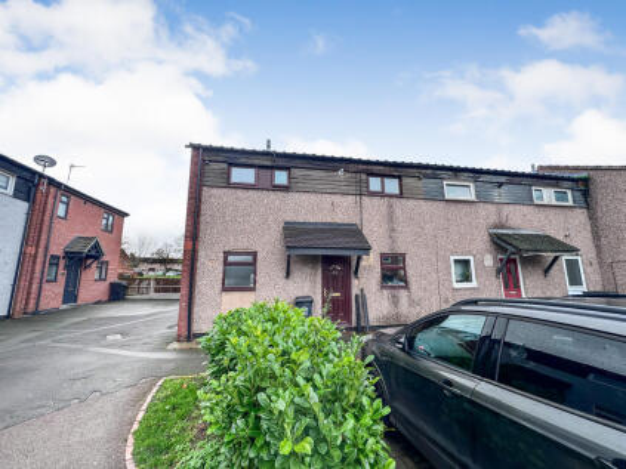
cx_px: 313
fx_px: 253
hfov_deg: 102.1
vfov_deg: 85.6
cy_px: 234
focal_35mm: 14
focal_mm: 2.22
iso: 40
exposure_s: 1/250
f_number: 2.2
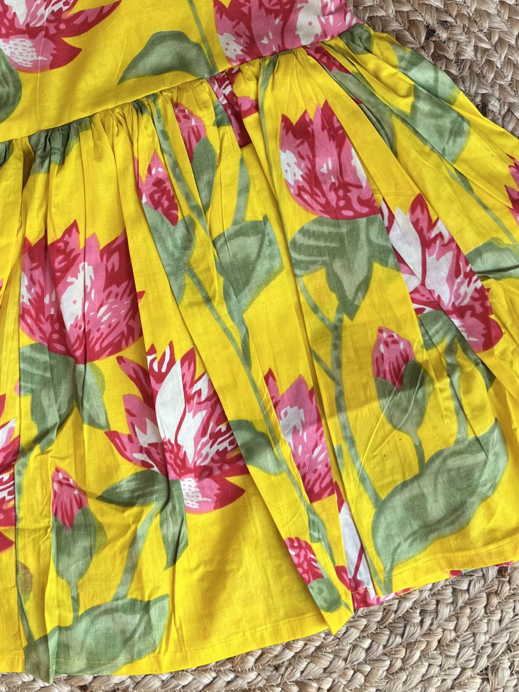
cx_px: 170
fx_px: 799
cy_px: 203
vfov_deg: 45.7
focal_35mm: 40
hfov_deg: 35.6
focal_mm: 5.1
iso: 50
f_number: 1.6
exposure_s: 1/688
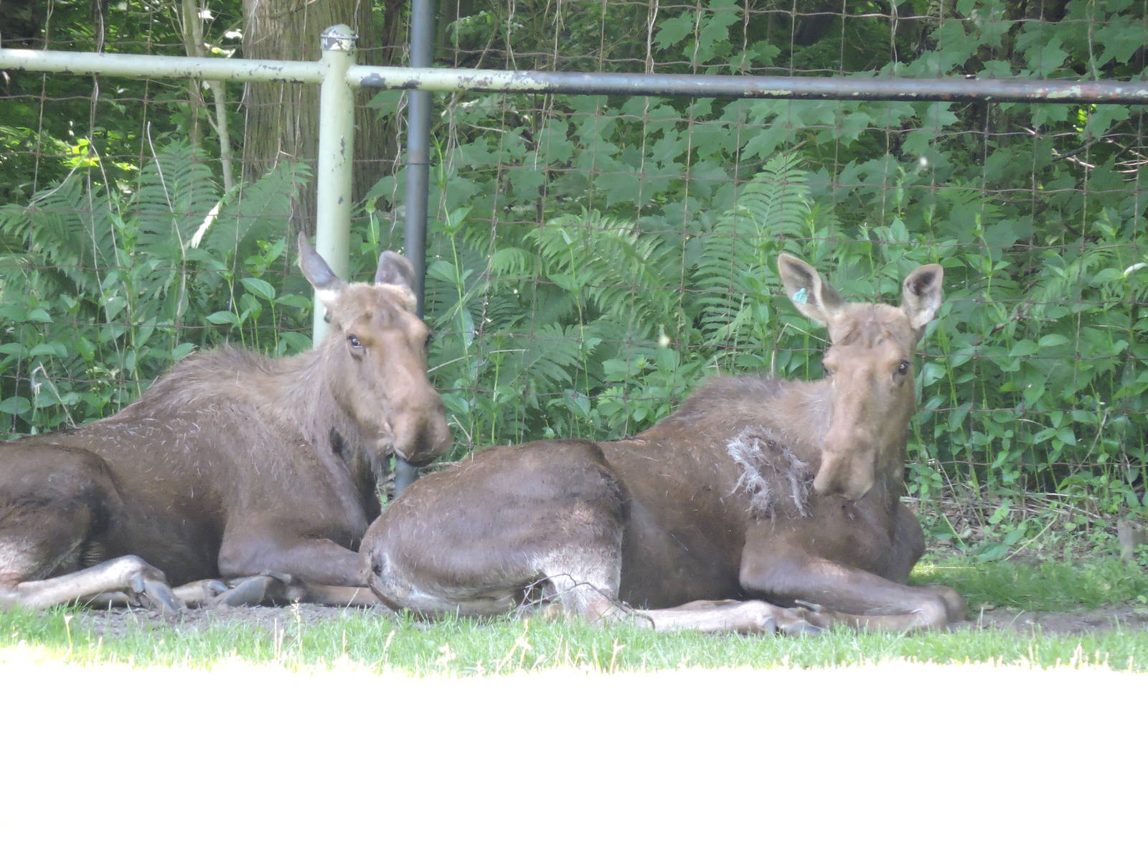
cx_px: 574
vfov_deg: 1.7
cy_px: 430
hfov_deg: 2.2
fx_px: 29847
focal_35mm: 900
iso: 800
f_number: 5.5
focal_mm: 160.5
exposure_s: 1/60
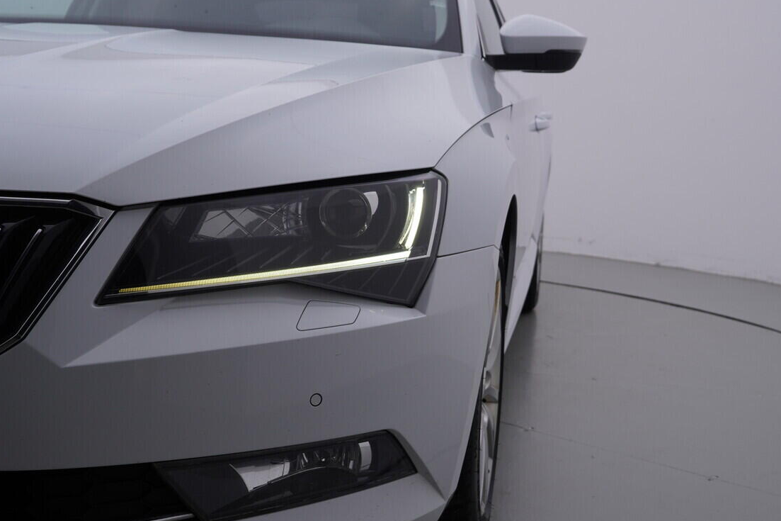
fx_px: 1019
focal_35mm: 47
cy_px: 338
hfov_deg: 41.8
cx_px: 438
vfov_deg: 28.5
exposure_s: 1/125
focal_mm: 24
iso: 125
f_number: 5
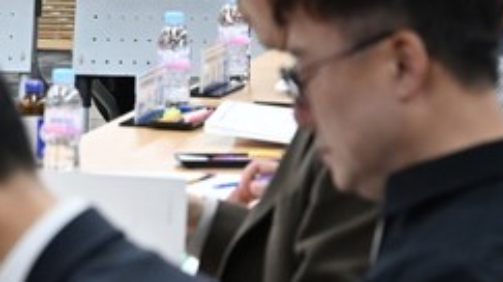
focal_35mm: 296
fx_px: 3943
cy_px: 34
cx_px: -223
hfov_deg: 7.2
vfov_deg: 4.1
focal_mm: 88
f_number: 6.3
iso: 2500
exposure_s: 1/125
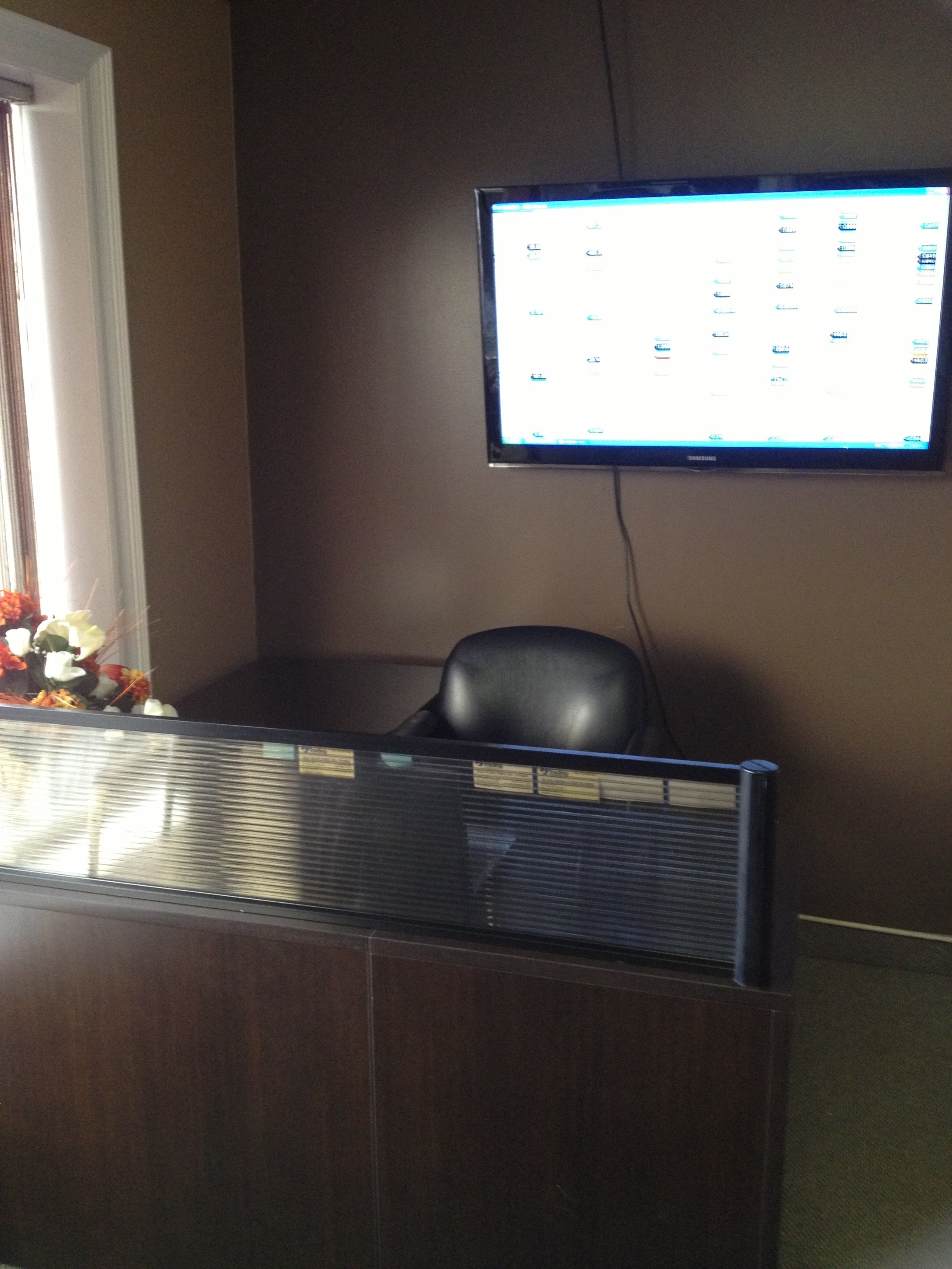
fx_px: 1283
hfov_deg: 40.7
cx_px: 476
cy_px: 634
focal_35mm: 35
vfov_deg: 52.6
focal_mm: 4.28
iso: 200
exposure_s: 1/20
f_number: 2.4
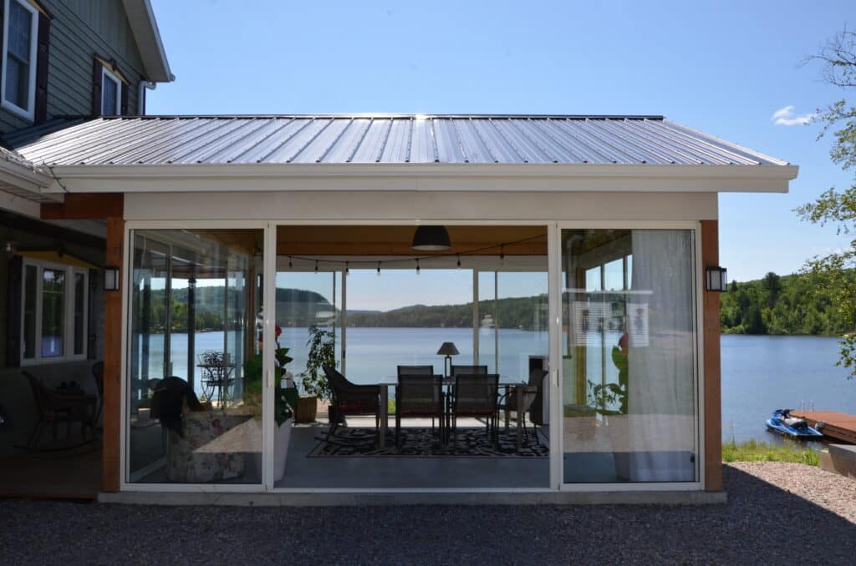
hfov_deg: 67.5
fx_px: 641
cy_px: 283
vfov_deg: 47.7
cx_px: 428
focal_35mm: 27
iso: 400
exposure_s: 1/250
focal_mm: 18
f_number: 16
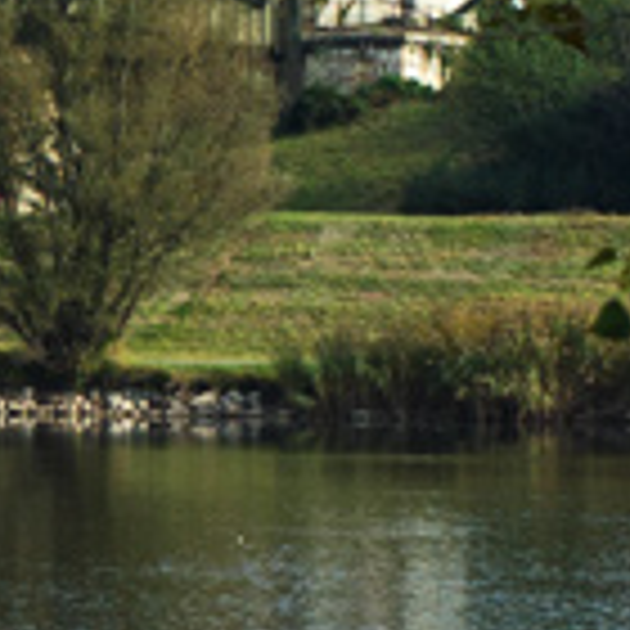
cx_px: -369
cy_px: 110
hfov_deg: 5.2
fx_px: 6918
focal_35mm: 336
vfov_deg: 5.2
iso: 400
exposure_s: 1/1000
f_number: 9
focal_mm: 46
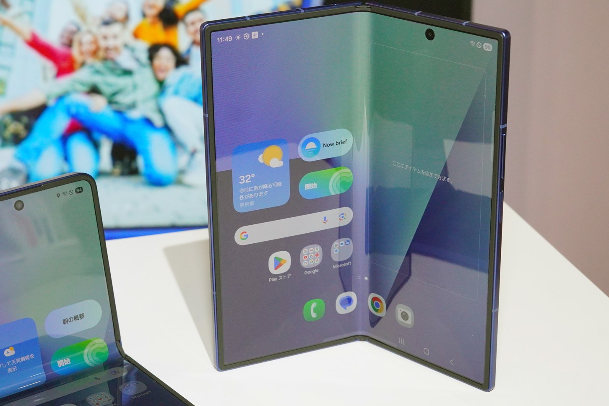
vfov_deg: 17.3
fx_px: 1335
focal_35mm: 79
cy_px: 224
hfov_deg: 25.6
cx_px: 231
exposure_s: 1/125
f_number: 9
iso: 1600
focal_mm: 39.8
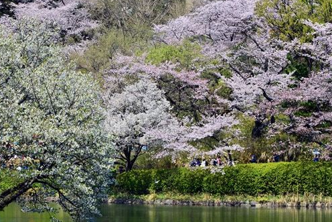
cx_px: 129
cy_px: 53
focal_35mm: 187
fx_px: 1725
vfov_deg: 7.3
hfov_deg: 11.0
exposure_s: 1/640
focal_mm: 116
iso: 400
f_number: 13
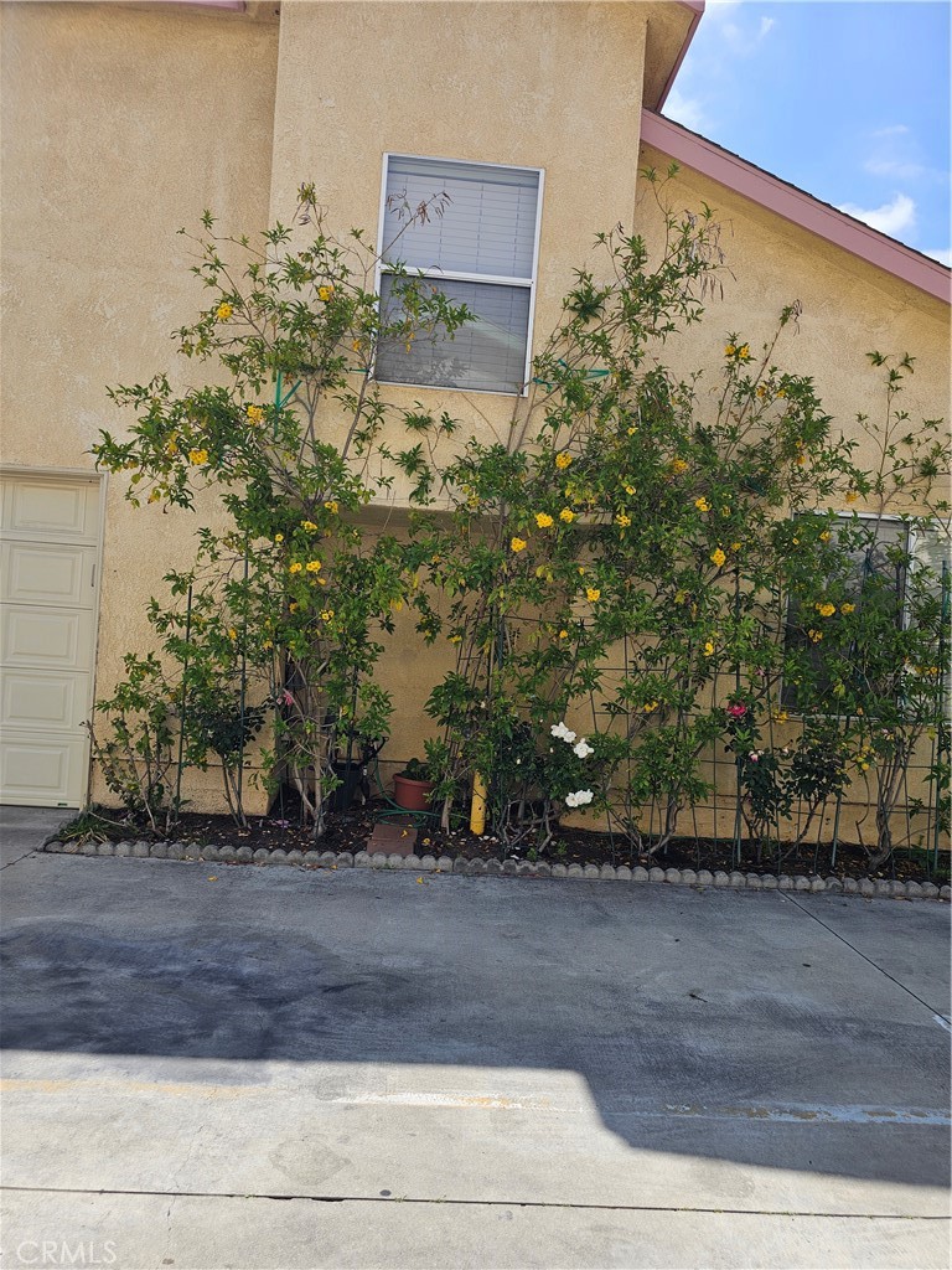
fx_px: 843
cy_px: 635
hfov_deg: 58.9
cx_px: 476
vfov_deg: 73.9
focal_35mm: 23
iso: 10
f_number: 1.7
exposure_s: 1/544
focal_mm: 6.3
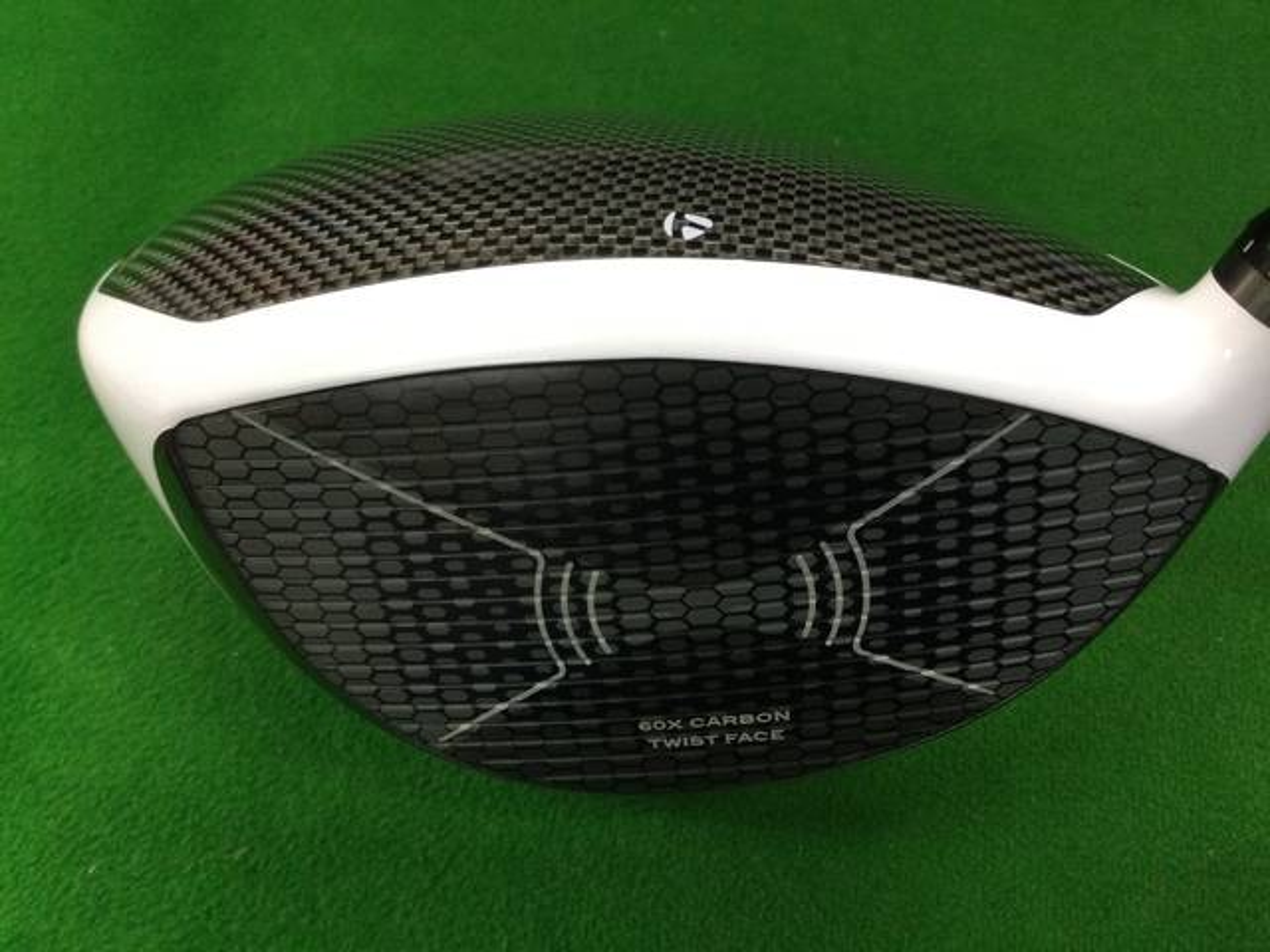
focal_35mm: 31
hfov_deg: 58.4
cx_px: 635
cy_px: 476
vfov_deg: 45.4
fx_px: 1137
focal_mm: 3.3
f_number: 2.4
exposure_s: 1/30
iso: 64
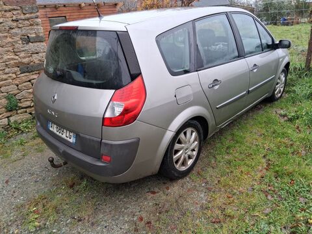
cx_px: 156
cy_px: 117
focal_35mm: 26
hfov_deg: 67.3
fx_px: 234
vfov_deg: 53.1
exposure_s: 1/100
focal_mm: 3.98
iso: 32
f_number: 1.8
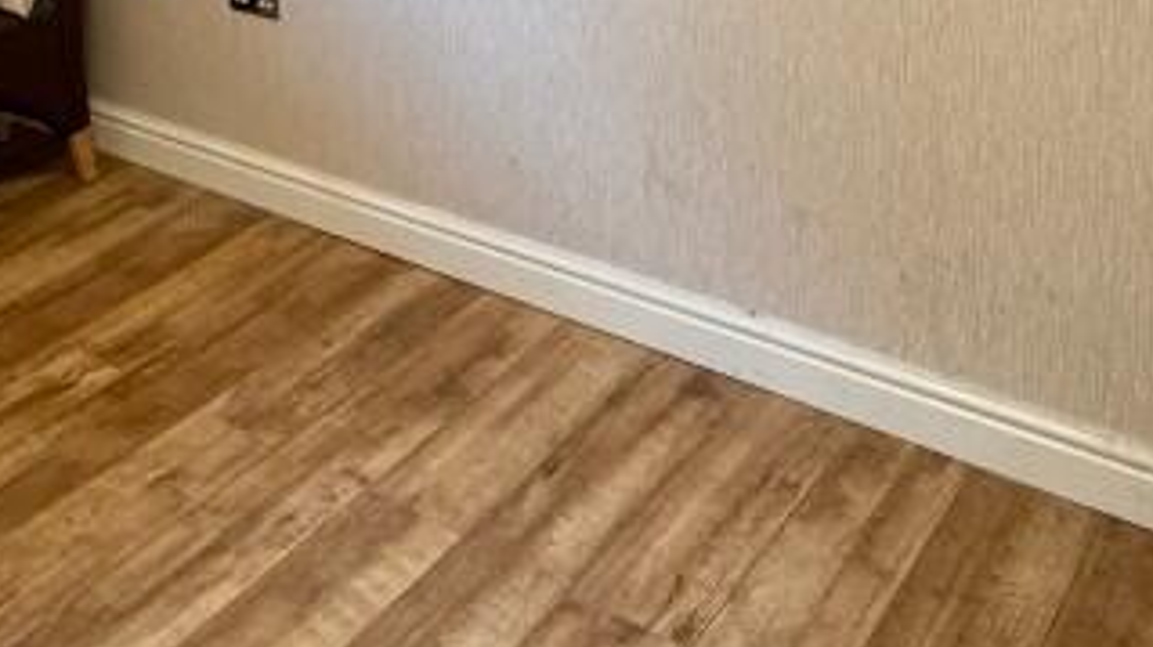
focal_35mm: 49
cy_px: -380
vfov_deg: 20.2
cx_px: 380
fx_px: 1497
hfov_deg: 41.5
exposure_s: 1/50
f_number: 2.2
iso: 320
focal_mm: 2.22
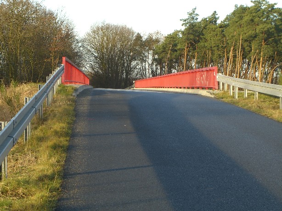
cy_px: 106
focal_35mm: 114
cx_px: 141
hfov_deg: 17.3
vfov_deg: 13.0
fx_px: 928
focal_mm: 23.7
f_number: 5.1
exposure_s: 1/100
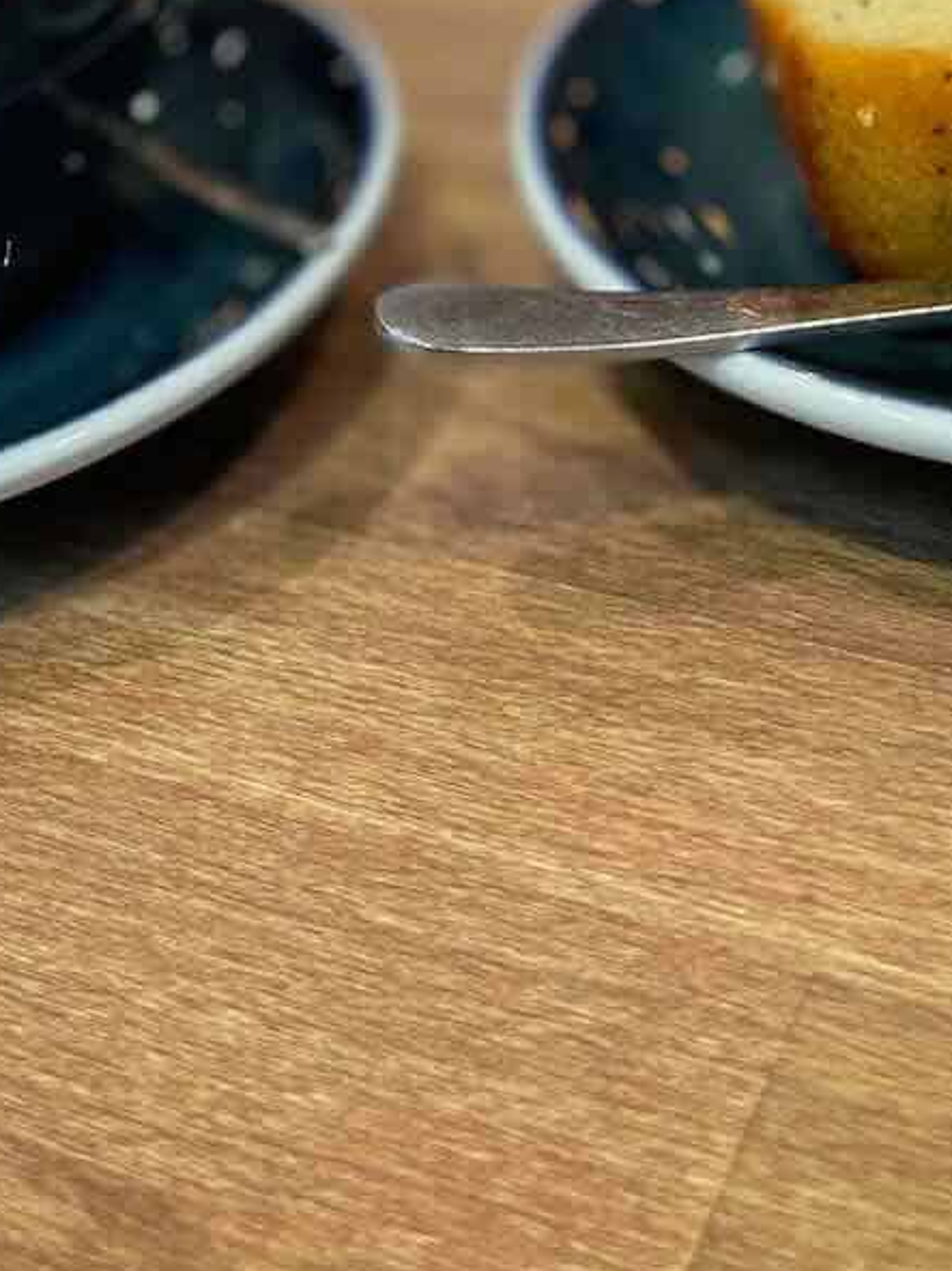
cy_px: -133
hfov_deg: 22.2
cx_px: 422
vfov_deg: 26.9
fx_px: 2421
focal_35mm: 66
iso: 125
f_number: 1.6
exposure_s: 1/100
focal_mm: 5.1
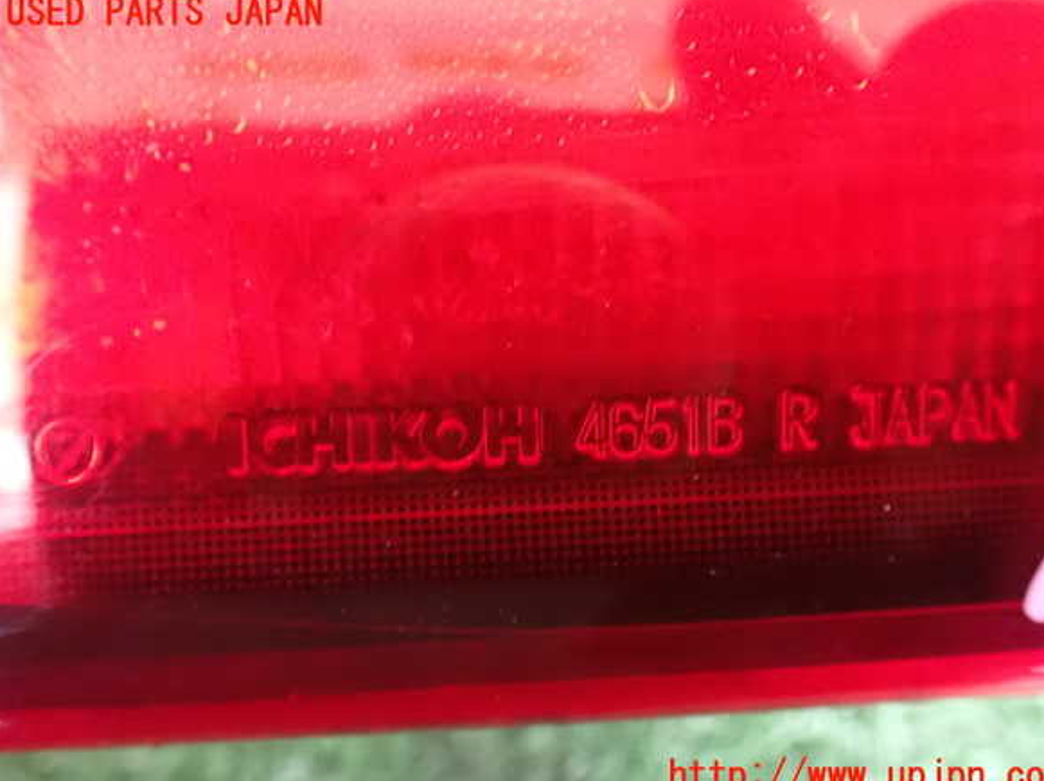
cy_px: 395
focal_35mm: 31
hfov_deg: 58.4
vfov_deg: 45.4
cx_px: 535
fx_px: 934
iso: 1600
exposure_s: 1/15
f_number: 2.3
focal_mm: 5.4
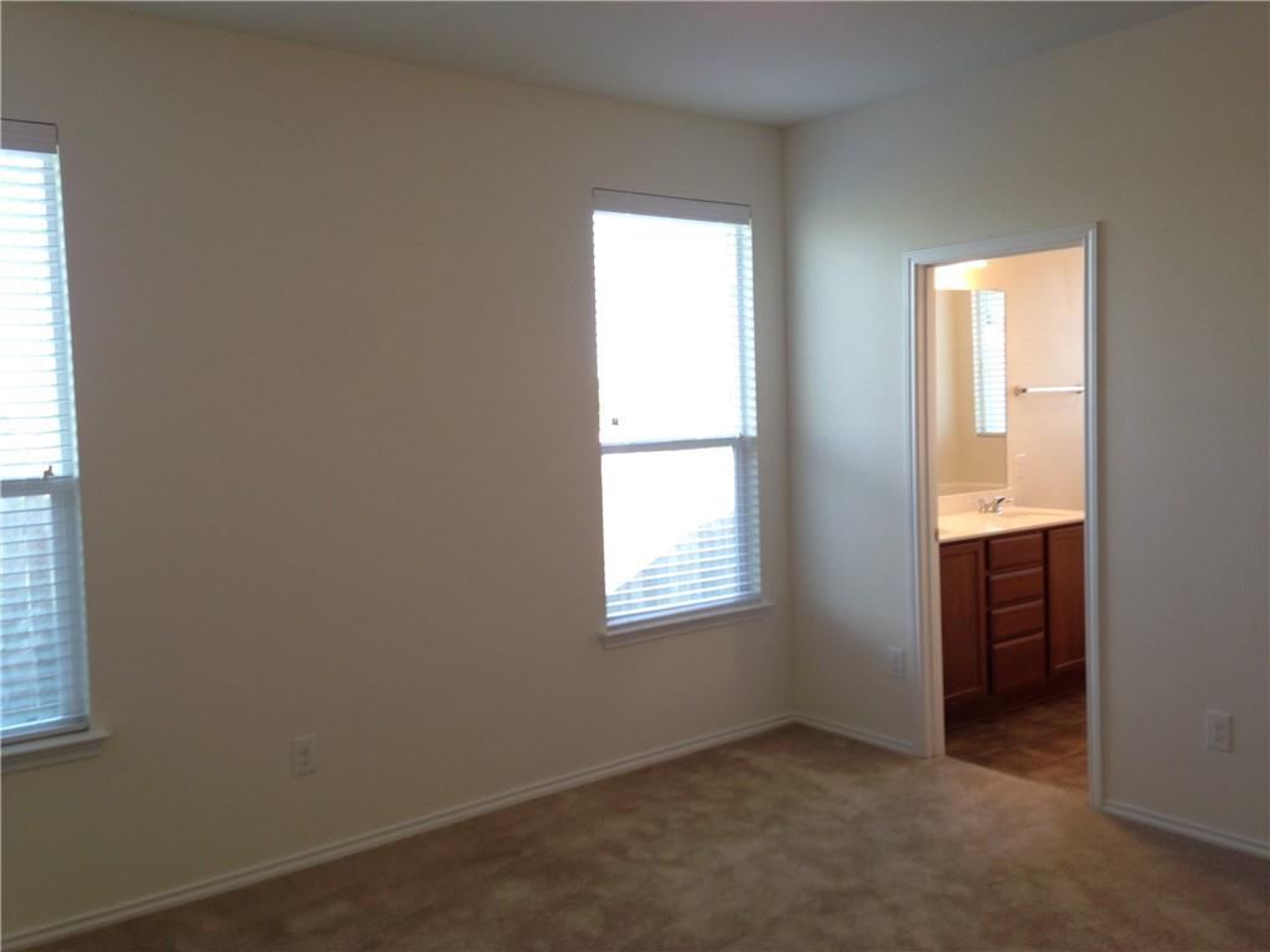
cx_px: 635
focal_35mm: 33
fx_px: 1211
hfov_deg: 55.4
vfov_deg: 42.9
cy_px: 476
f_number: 2.4
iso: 50
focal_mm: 4.12
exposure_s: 1/30
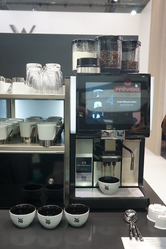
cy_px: 124
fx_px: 242
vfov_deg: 54.4
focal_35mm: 35
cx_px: 83
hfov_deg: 37.9
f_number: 4
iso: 400
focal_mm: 35
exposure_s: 1/60
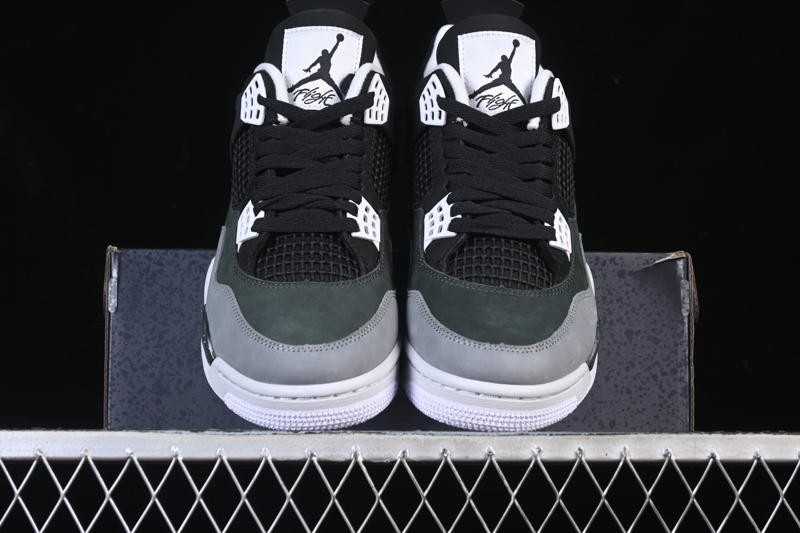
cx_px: 400
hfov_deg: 27.0
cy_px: 266
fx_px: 1667
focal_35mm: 75
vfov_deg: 18.2
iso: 160
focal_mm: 50
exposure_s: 1/60
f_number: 6.3
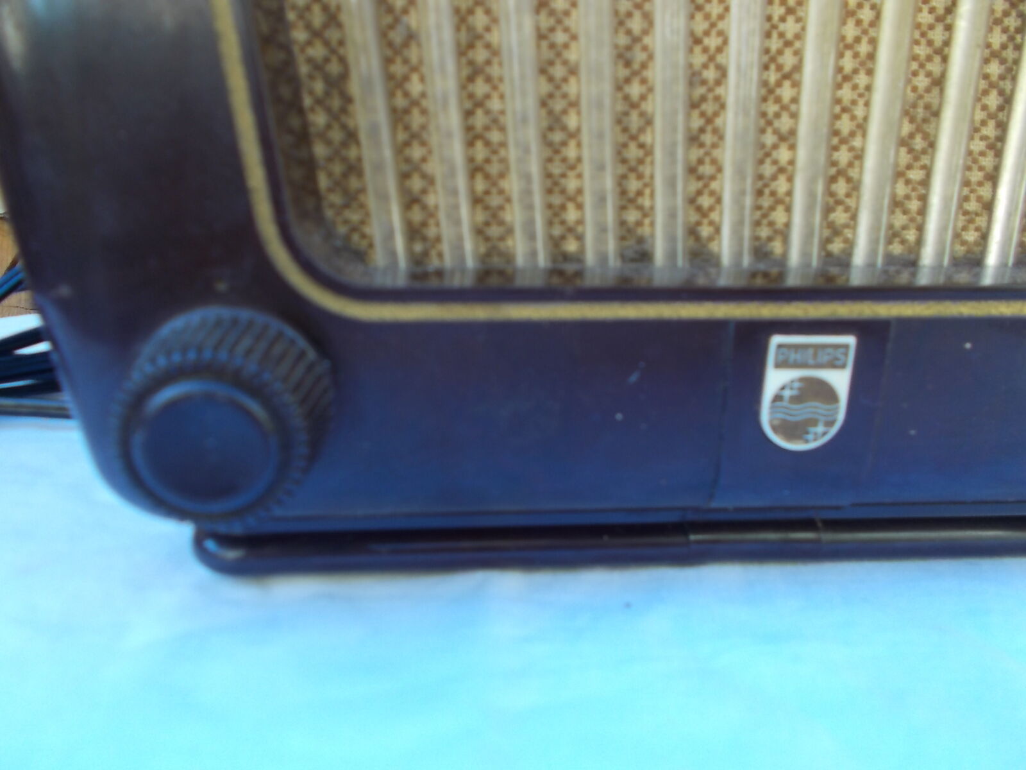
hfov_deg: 67.3
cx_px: 513
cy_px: 385
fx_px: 771
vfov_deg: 53.1
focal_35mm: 26
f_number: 3.2
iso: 80
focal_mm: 4.6
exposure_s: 1/50
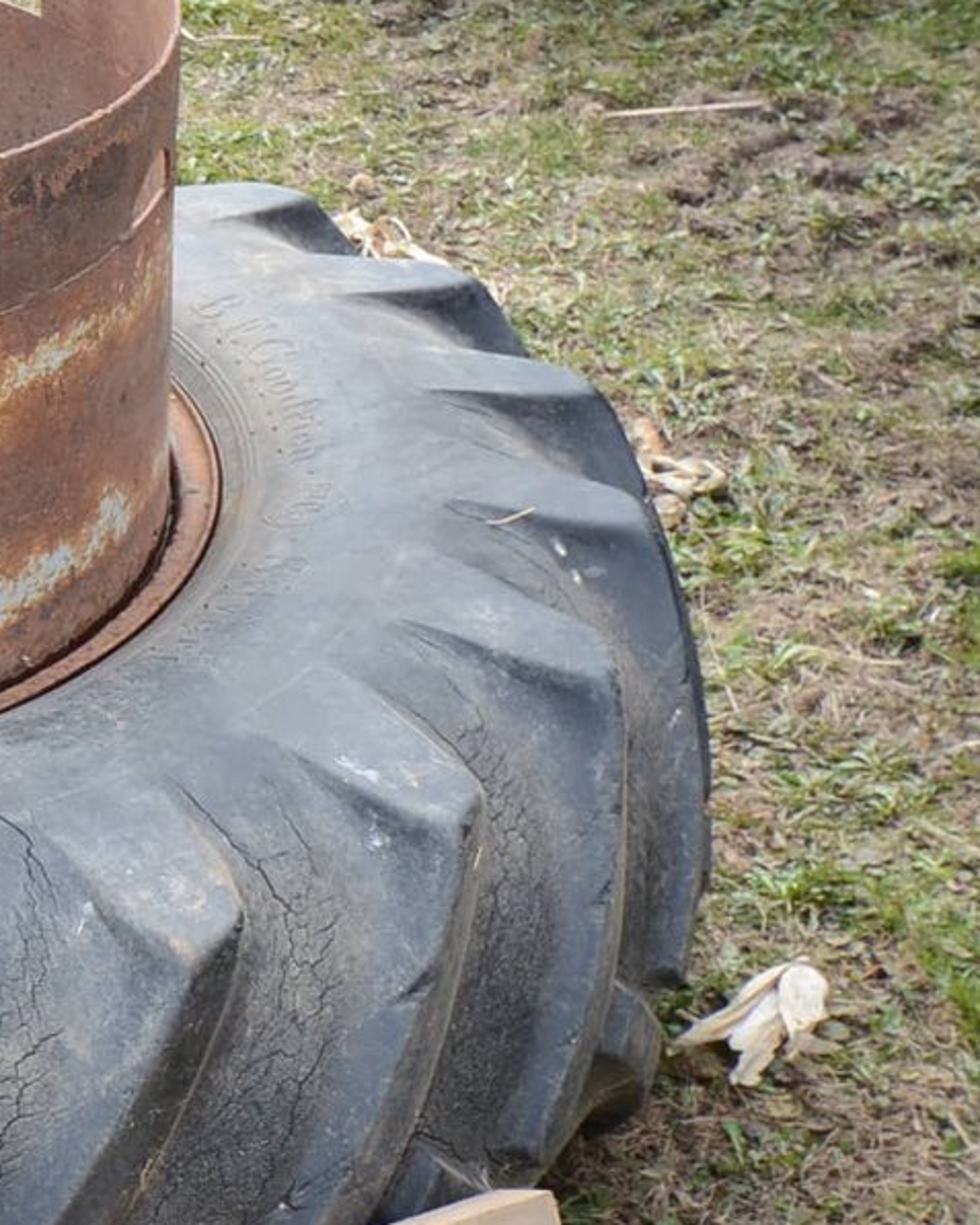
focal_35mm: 97
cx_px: -489
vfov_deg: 19.7
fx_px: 3516
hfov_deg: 14.8
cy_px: 365
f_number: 6.3
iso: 250
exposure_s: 1/200
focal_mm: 24
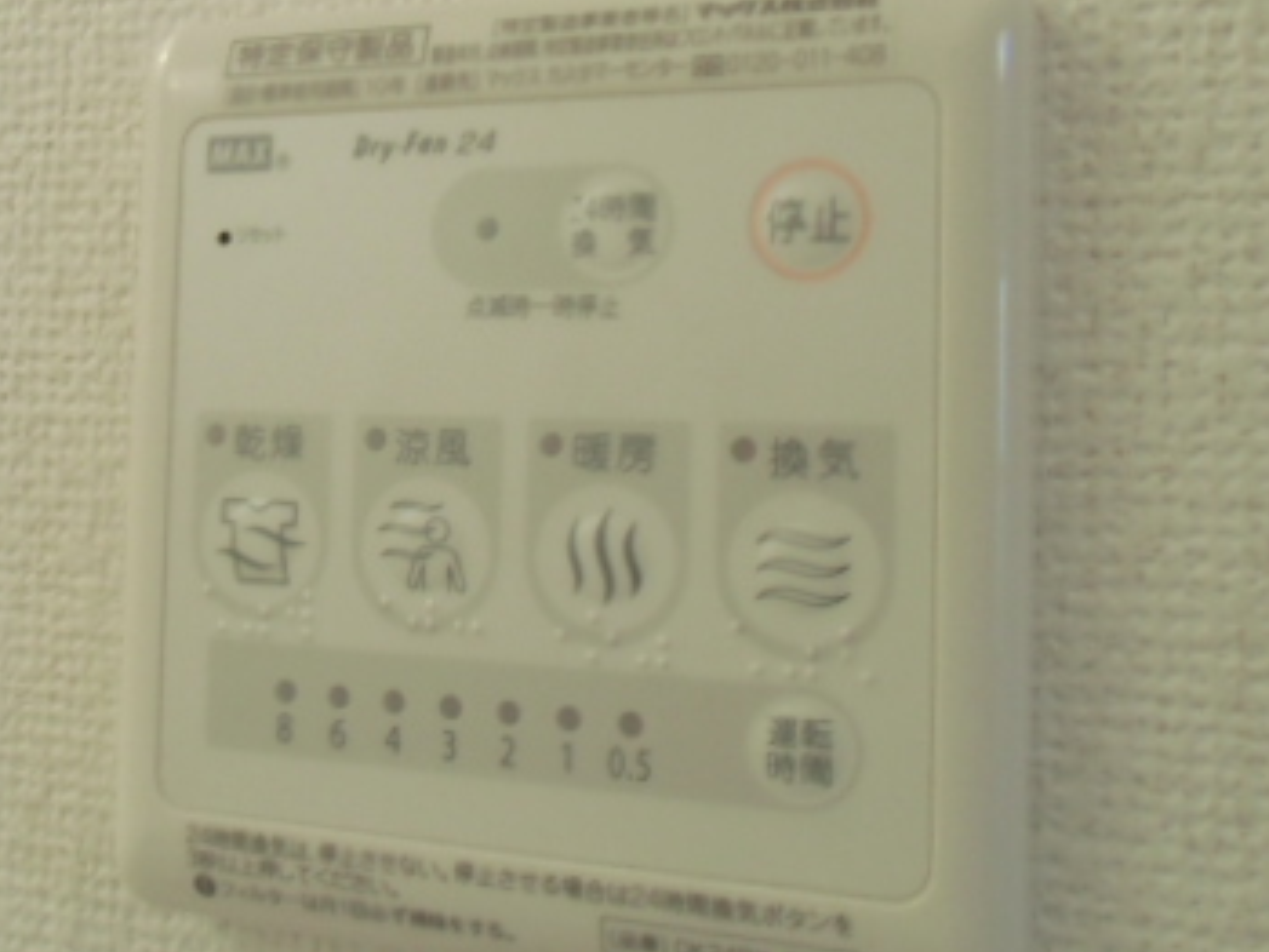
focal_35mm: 44
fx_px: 1614
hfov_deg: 42.5
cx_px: 447
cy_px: 367
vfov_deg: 32.8
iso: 200
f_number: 3
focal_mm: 4.24
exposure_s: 1/60
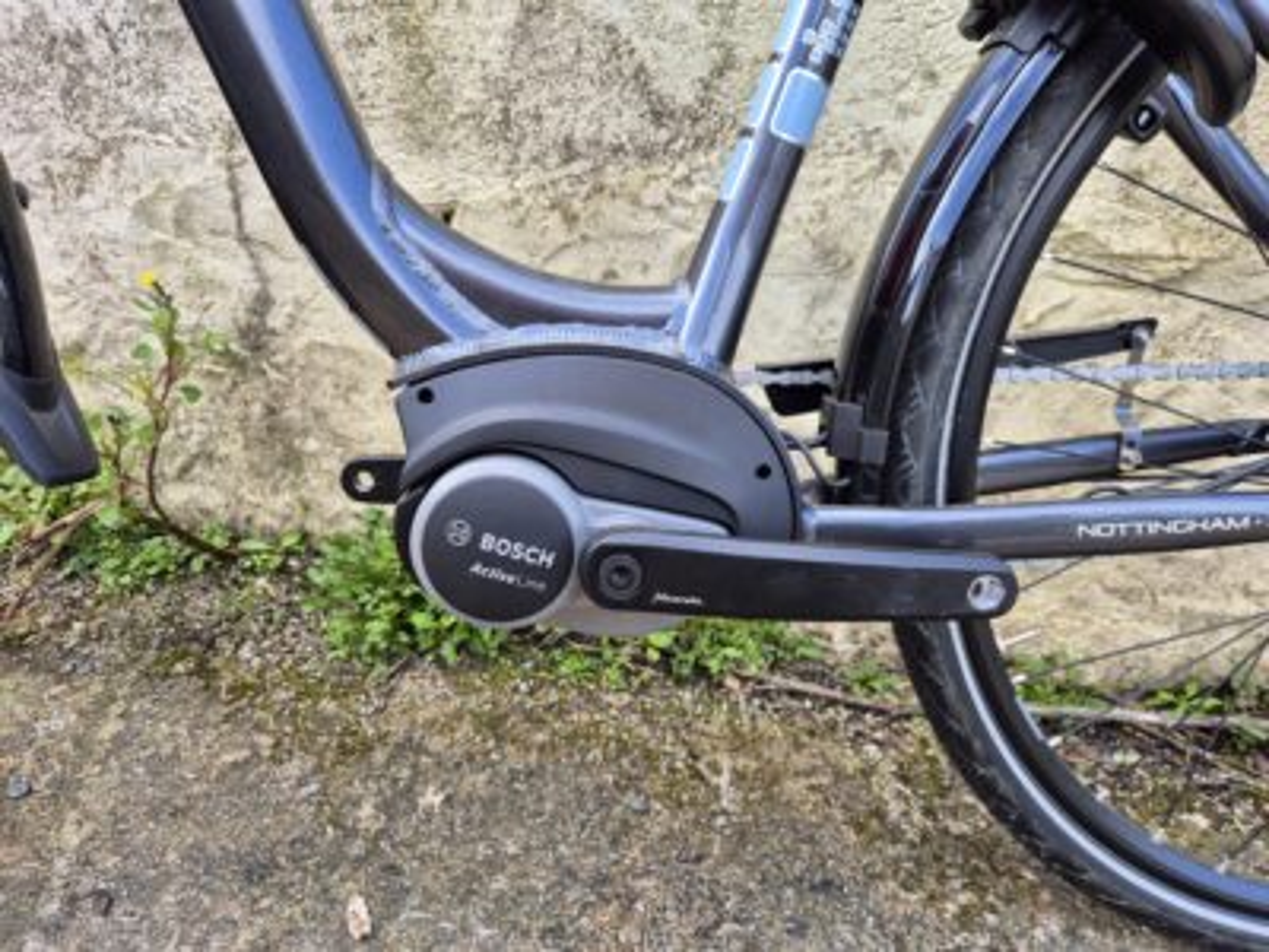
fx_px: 843
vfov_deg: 58.9
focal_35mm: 23
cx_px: 634
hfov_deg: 73.9
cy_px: 476
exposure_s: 1/180
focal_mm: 5.4
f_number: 1.8
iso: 32
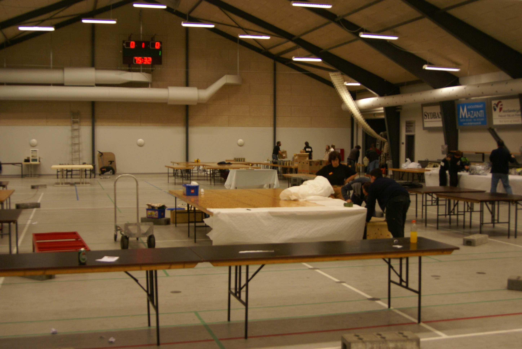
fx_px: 609
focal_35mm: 42
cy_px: 174
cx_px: 261
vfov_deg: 32.0
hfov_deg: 46.4
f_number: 4
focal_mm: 28
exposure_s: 1/25
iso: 400
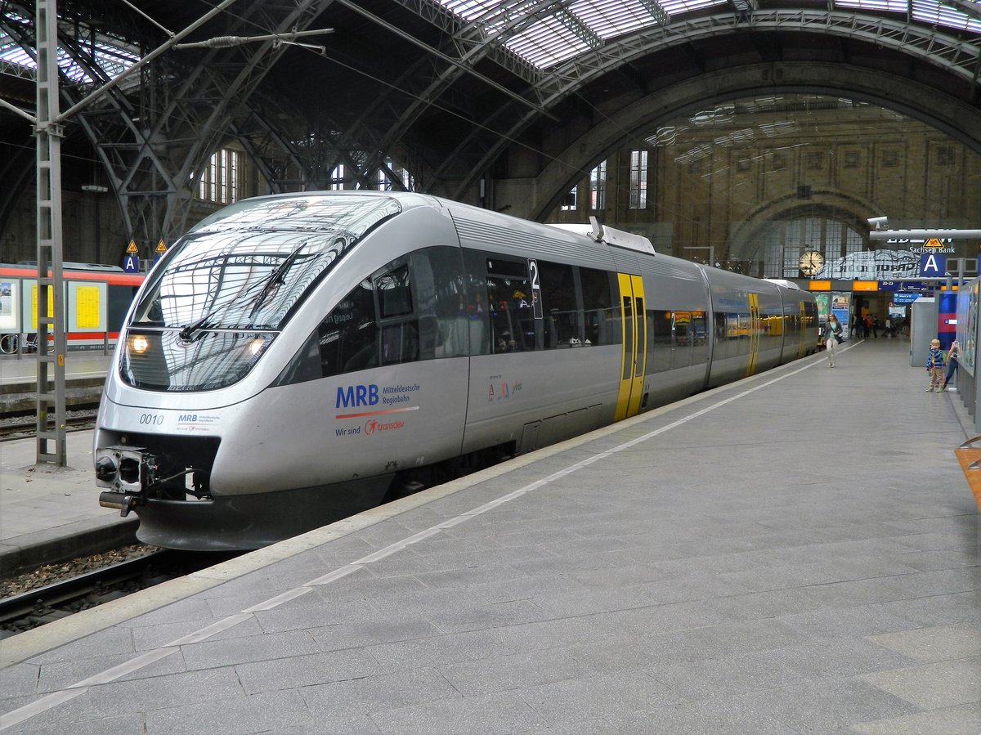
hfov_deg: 52.6
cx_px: 490
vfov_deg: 40.7
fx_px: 991
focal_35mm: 35
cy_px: 368
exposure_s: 1/50
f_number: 3.3
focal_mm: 6.2
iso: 100
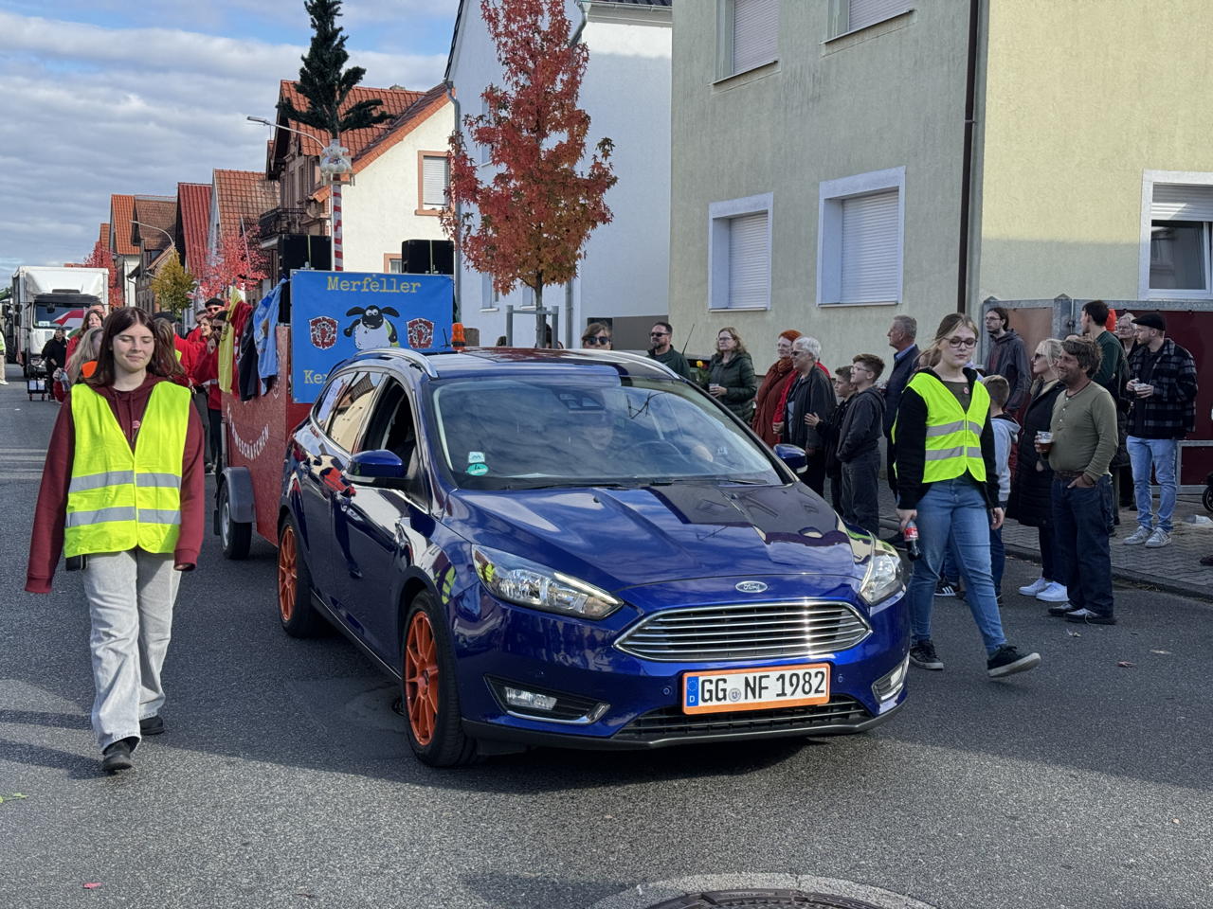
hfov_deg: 39.7
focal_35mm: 48
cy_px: 454
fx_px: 1682
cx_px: 606
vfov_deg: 30.3
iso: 64
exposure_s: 1/783
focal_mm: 6.76
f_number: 1.78
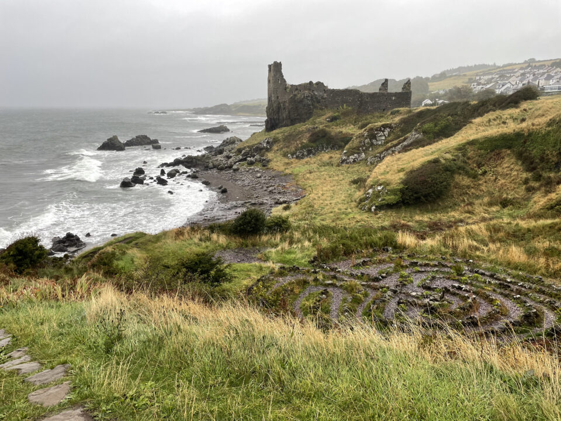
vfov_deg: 53.1
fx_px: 421
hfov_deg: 67.3
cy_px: 210
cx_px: 280
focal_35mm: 26
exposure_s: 1/192
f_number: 1.6
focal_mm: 4.2
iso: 32
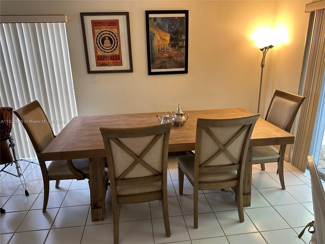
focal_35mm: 24
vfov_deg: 56.8
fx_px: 225
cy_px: 122
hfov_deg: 71.6
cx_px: 162
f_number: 1.78
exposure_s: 1/120
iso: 125
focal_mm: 6.86
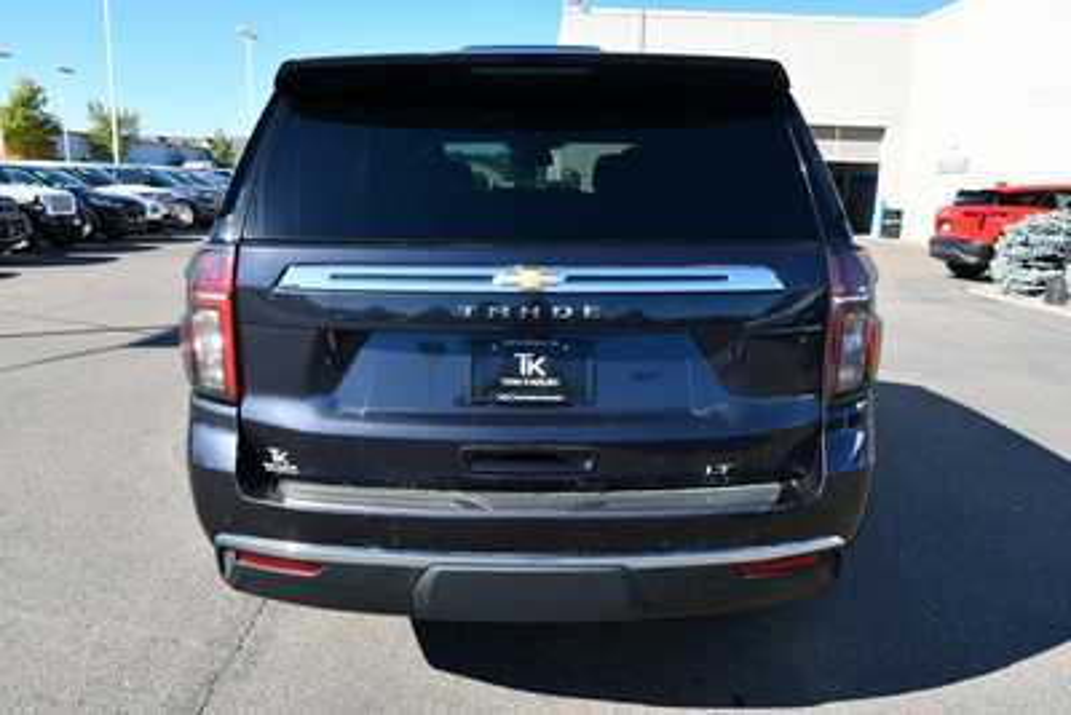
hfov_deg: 61.9
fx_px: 893
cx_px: 536
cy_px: 358
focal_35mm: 30
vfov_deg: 43.6
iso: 180
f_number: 8
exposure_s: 1/250
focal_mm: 20
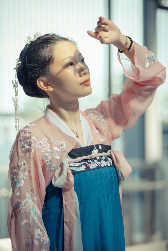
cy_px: 126
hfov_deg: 16.1
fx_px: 595
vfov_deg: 23.9
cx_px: 84
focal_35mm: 85
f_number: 1.6
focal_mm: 85
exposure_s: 1/667
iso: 200
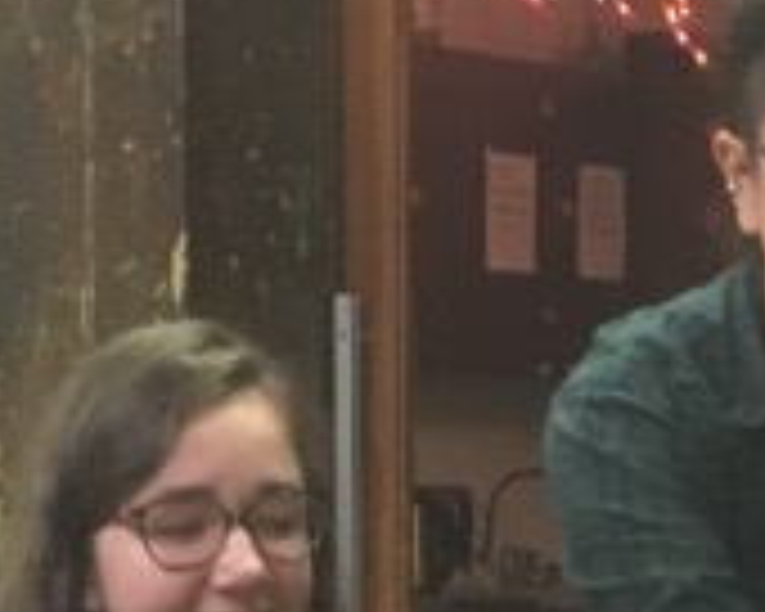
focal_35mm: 171
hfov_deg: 11.2
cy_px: 1008
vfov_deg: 8.8
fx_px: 3872
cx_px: 778
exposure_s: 1/30
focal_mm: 4.15
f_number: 2.2
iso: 200
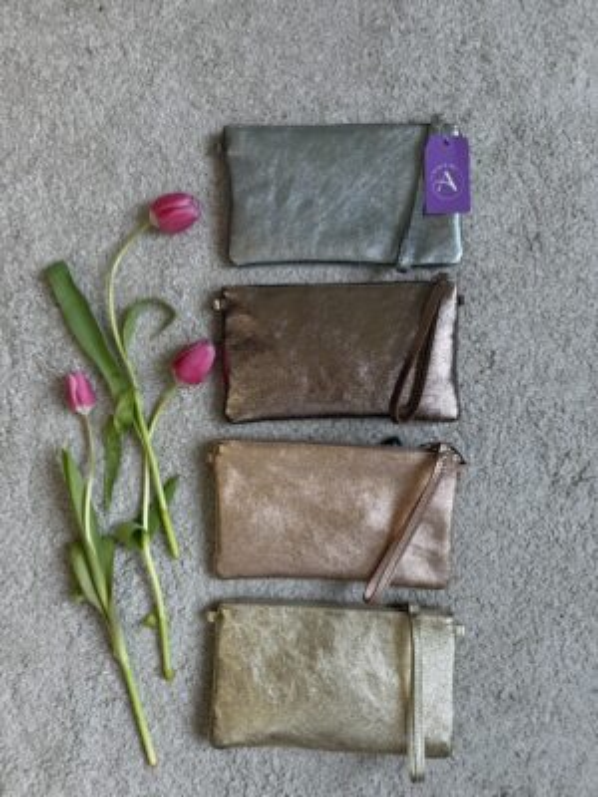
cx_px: 299
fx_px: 553
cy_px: 398
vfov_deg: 71.6
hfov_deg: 56.8
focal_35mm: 24
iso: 80
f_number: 1.78
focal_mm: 6.76
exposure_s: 1/414
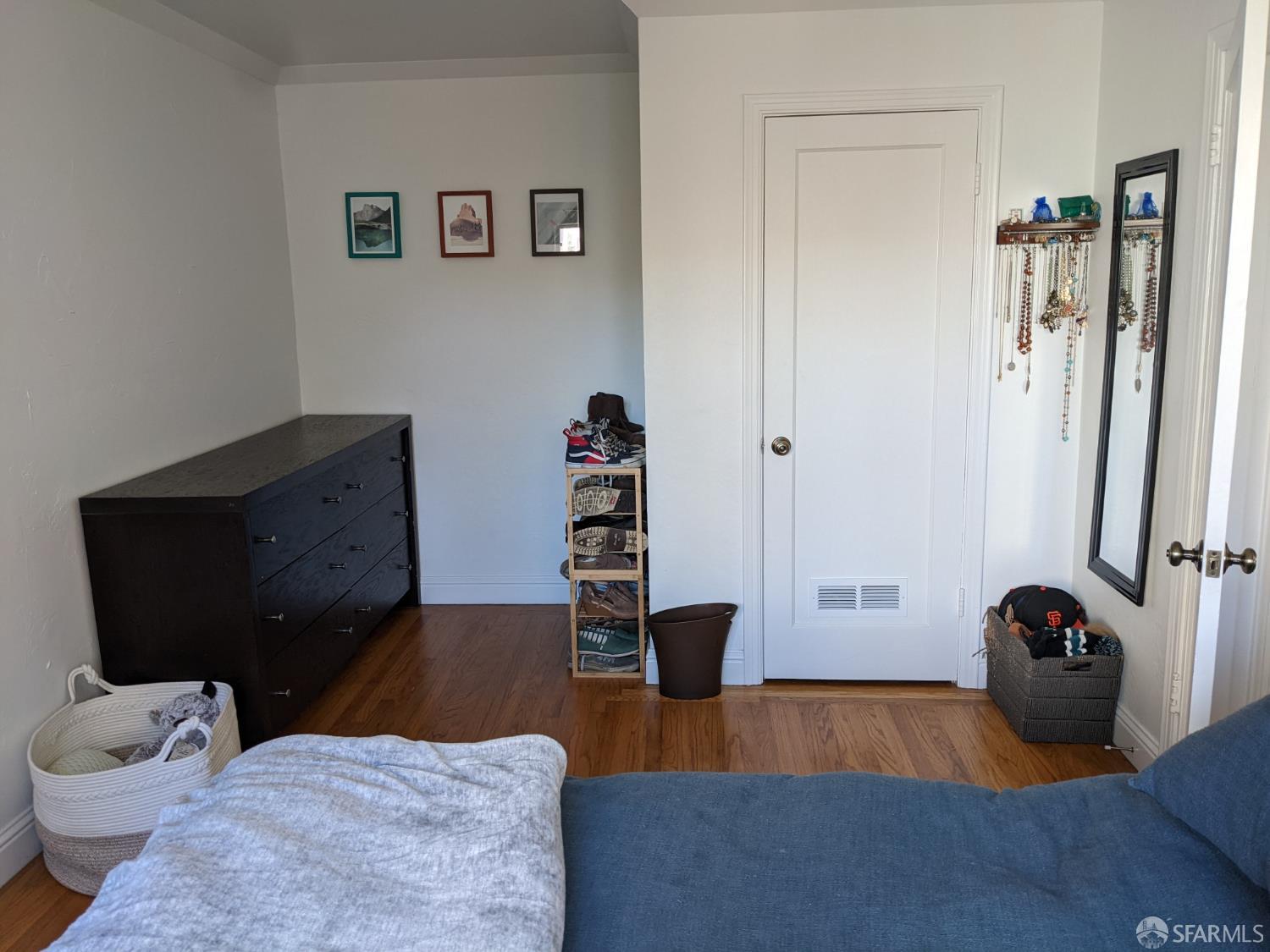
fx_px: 991
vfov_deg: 51.4
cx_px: 635
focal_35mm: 27
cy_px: 476
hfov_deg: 65.3
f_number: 1.73
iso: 74
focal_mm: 4.38
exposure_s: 1/40
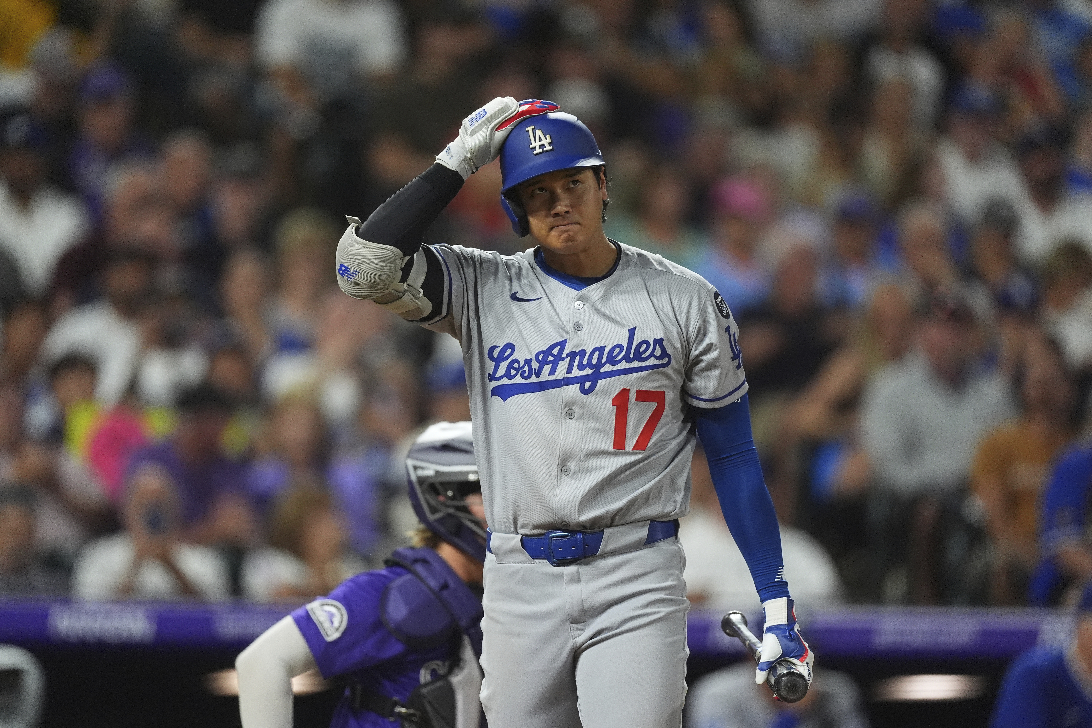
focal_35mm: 600
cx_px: 546
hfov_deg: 3.4
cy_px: 364
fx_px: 18199
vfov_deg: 2.3
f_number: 4
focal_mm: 600
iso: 5000
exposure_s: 1/1600
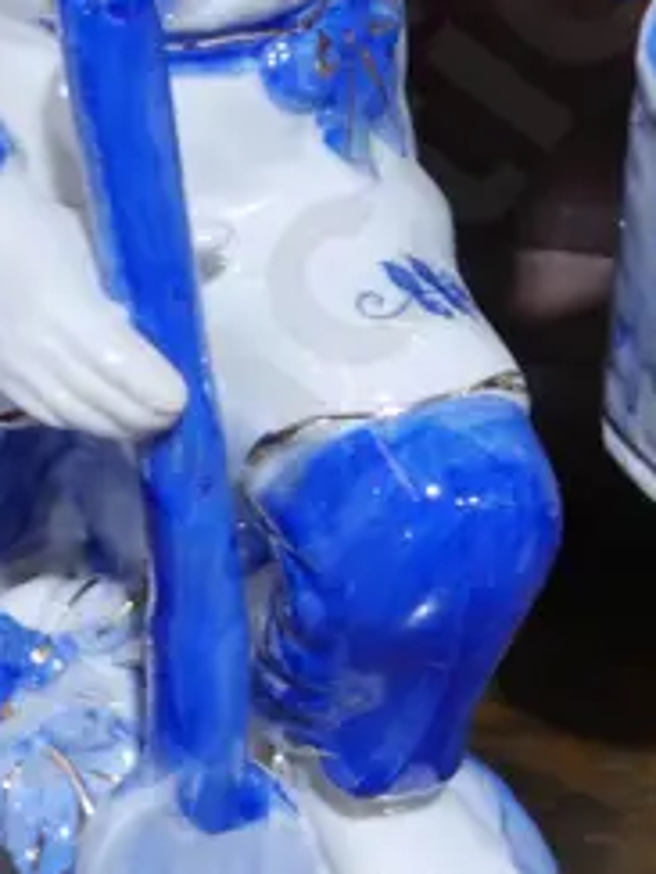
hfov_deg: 9.8
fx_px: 3815
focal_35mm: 151
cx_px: 256
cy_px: 401
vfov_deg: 13.1
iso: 500
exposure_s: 1/60
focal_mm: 18
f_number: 4
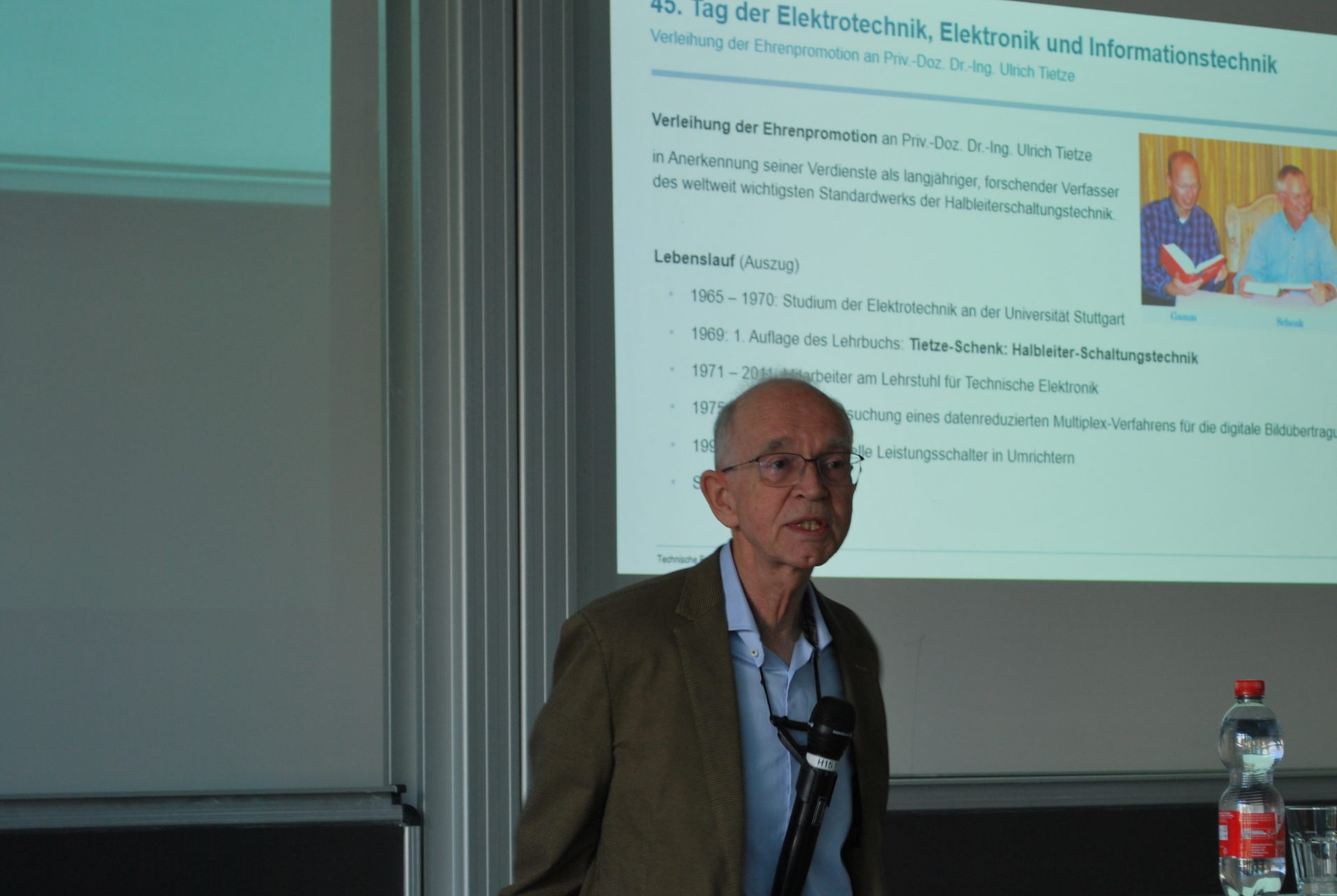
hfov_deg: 19.6
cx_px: 675
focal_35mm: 104
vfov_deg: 13.2
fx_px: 3868
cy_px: 534
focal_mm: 52
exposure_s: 1/30
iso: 200
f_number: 5.6
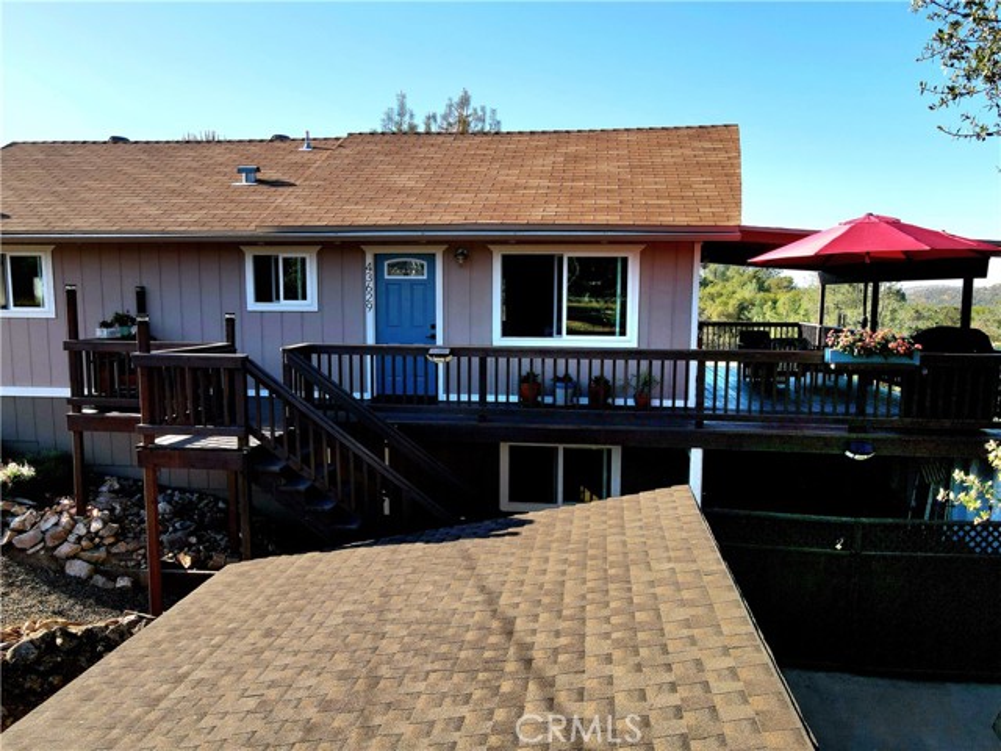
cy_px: 376
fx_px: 694
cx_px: 500
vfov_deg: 56.8
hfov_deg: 71.6
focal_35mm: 24
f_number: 2.8
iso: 100
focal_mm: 4.5
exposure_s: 1/357
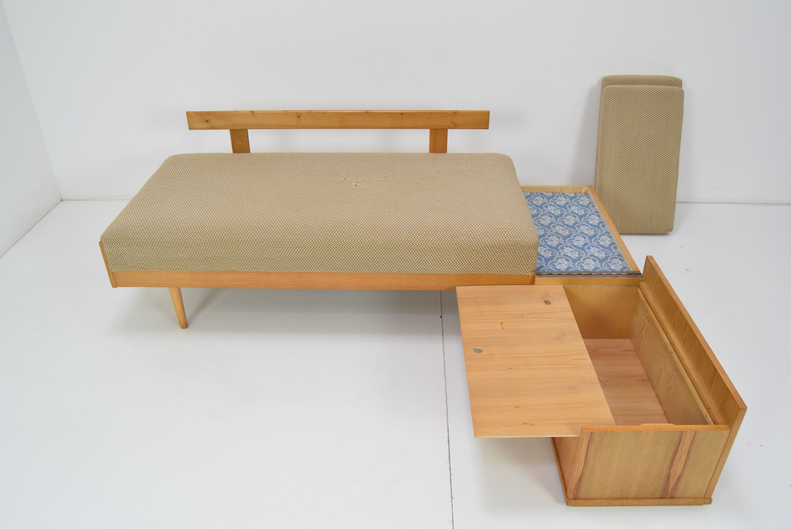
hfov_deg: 67.3
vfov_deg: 48.0
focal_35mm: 27
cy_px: 264
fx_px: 594
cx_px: 396
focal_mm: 18
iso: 1600
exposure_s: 1/160
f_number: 6.3
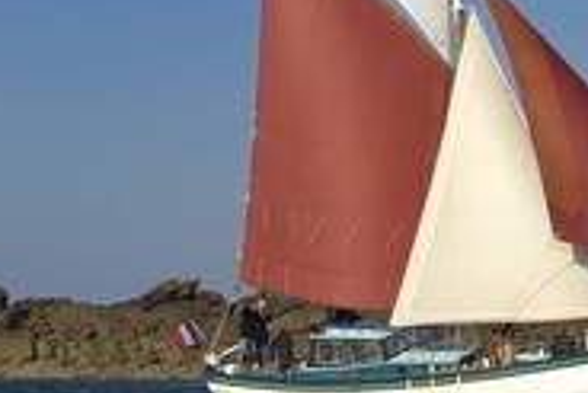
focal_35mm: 240
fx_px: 3923
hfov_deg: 8.5
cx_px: 599
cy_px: 128
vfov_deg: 5.7
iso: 100
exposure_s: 1/400
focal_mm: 70
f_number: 7.6
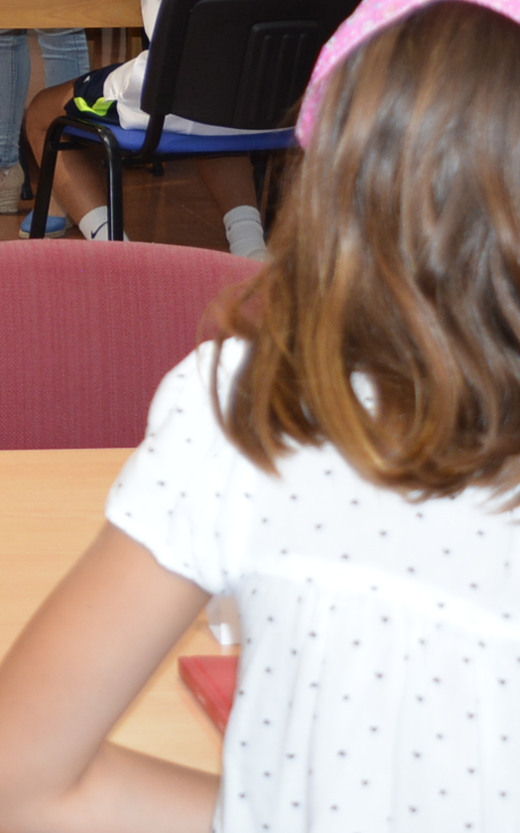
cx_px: -548
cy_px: -107
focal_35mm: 131
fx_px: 2972
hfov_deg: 9.3
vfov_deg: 15.5
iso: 400
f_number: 4
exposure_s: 1/60
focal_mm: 24
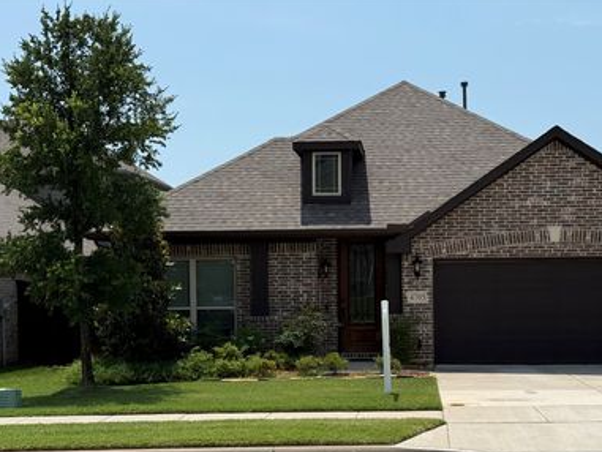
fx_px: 1096
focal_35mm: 63
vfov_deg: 23.2
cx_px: 367
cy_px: 290
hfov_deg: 30.6
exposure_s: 1/8772
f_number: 1.78
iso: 100
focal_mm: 6.76
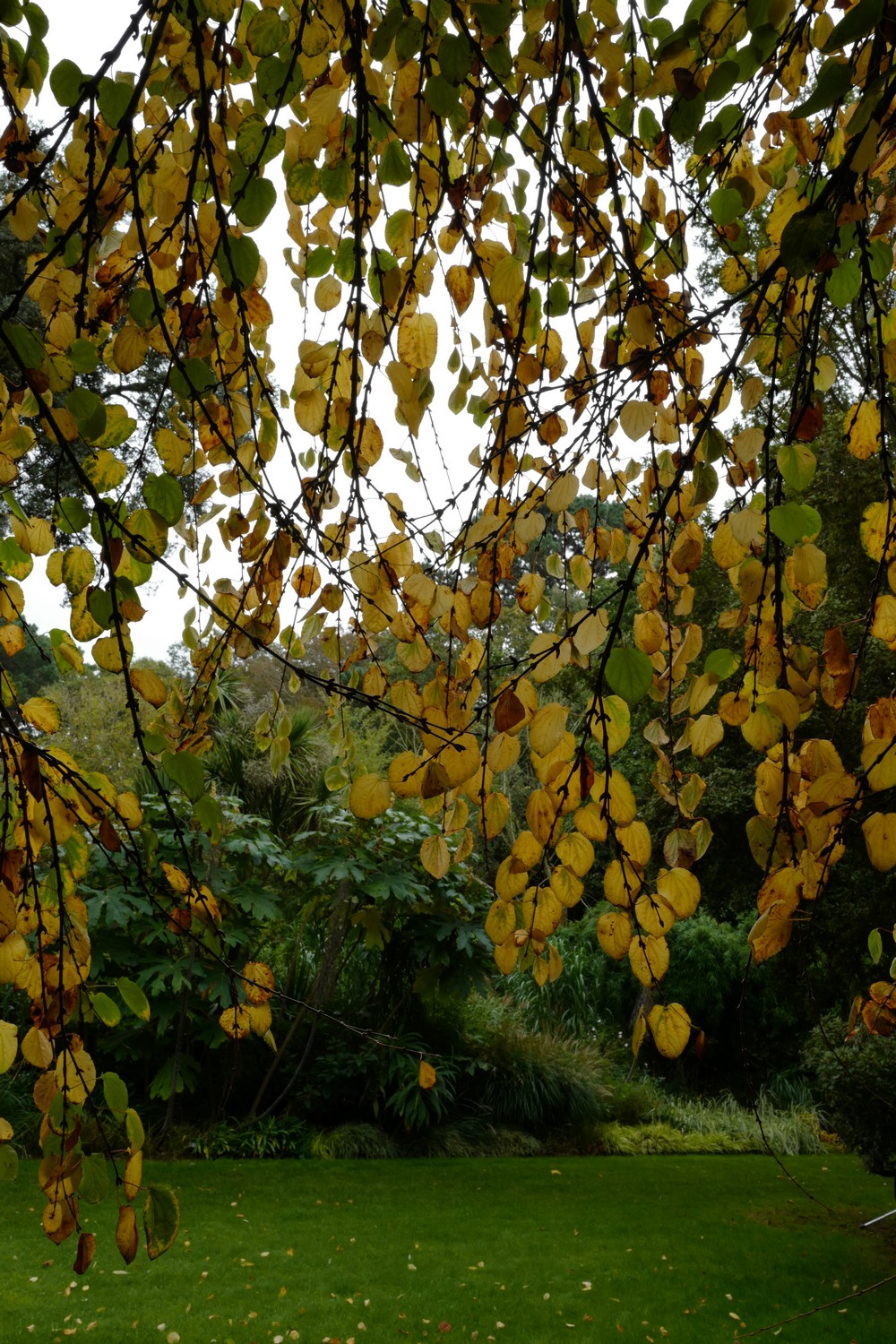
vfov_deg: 65.5
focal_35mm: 28
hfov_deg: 46.4
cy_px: 672
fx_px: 1045
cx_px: 448
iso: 800
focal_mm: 28
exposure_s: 1/100
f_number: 16
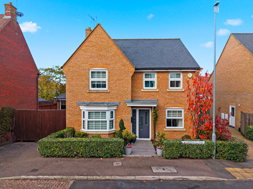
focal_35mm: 24
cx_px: 126
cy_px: 94
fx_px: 175
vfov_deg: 56.8
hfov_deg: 71.6
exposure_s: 1/1250
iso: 280
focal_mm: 8.7
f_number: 1.8
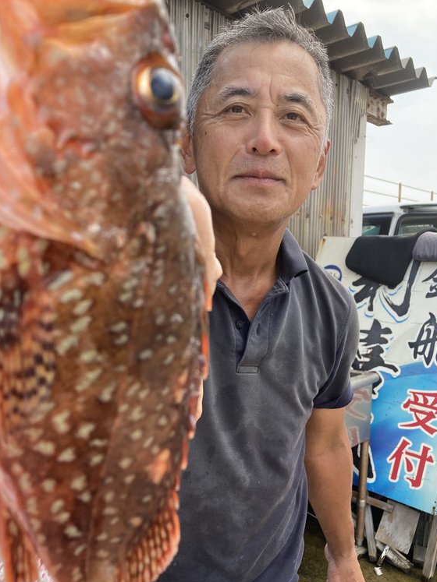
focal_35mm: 32
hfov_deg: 44.1
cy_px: 332
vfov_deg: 56.6
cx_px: 211
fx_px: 539
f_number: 1.8
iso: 20
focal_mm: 3.99
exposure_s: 1/505
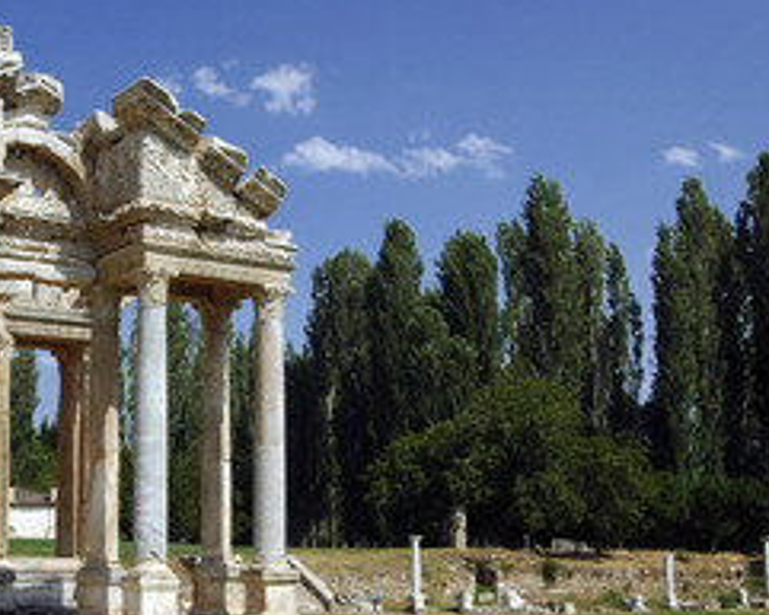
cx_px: 225
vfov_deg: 28.0
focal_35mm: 54
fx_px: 1230
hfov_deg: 34.2
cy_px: 405
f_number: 11
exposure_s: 1/320
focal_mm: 22
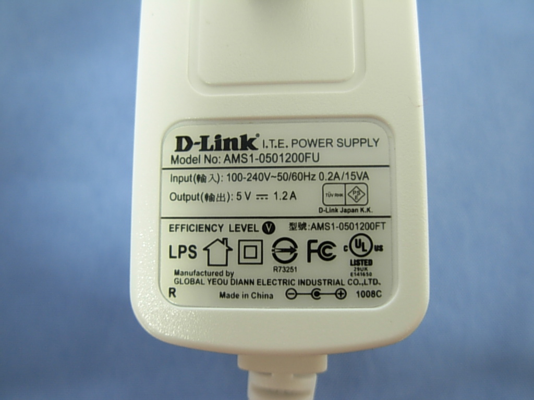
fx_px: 586
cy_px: 200
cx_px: 267
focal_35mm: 38
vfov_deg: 37.7
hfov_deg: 49.0
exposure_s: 1/4
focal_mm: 6.3
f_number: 2.9
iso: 129
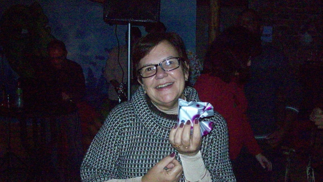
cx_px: 161
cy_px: 102
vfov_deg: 29.7
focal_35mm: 40
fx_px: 343
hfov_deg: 50.5
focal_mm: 6
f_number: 2.7
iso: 800
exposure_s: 1/128
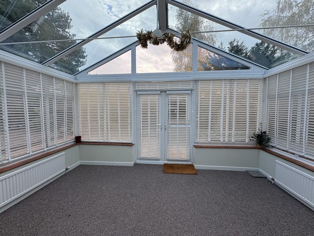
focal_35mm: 14
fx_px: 127
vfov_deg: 85.7
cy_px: 118
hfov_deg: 102.1
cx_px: 157
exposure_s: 1/150
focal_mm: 2.22
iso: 64
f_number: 2.2
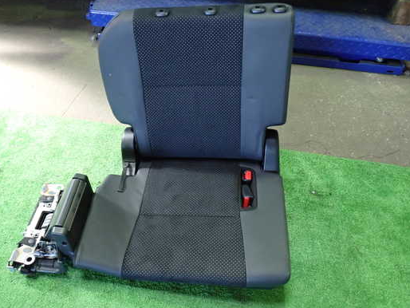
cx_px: 173
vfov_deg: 40.7
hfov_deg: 52.4
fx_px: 415
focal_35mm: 35
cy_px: 150
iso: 400
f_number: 2.3
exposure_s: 1/30
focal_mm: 5.4
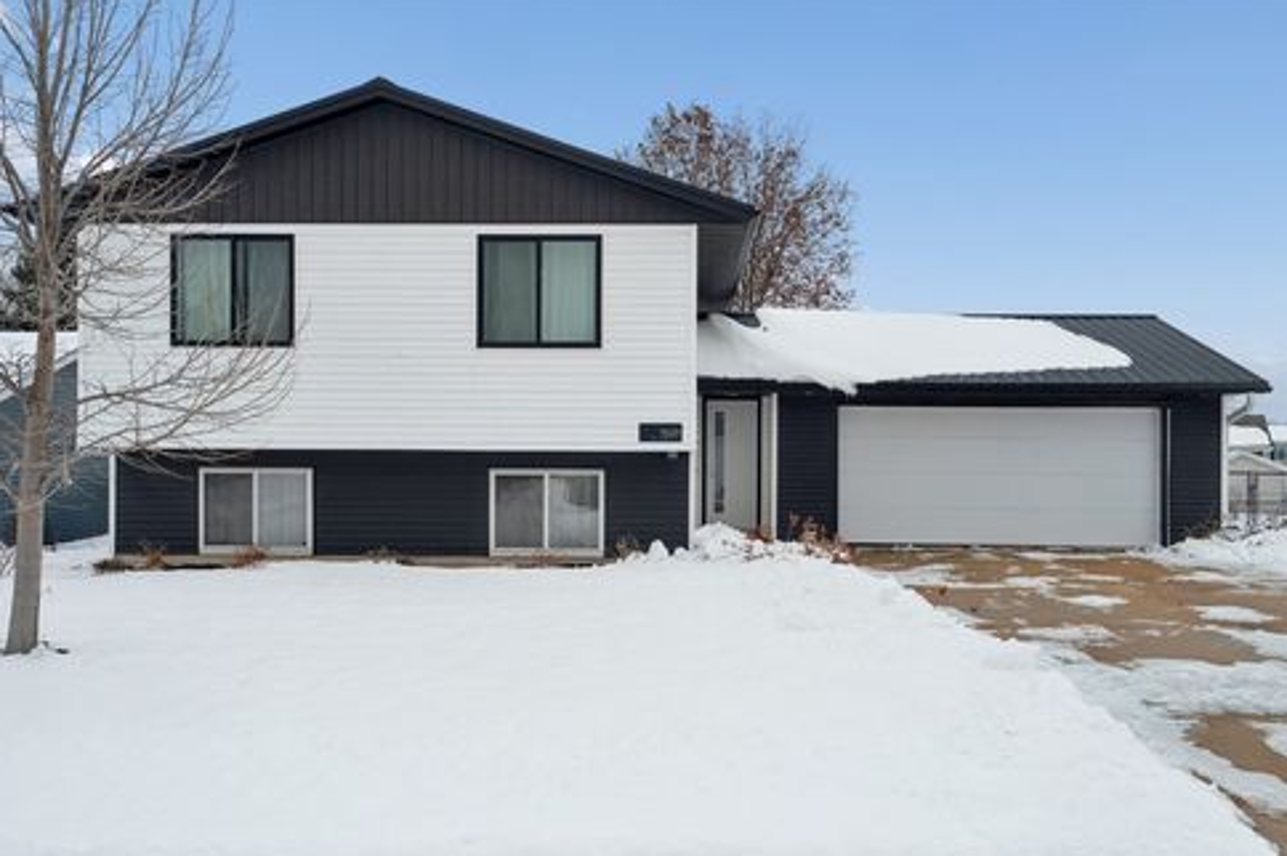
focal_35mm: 31
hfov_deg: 60.3
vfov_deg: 42.3
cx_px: 641
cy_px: 432
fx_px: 1107
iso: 400
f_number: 10
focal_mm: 30
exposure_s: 1/400
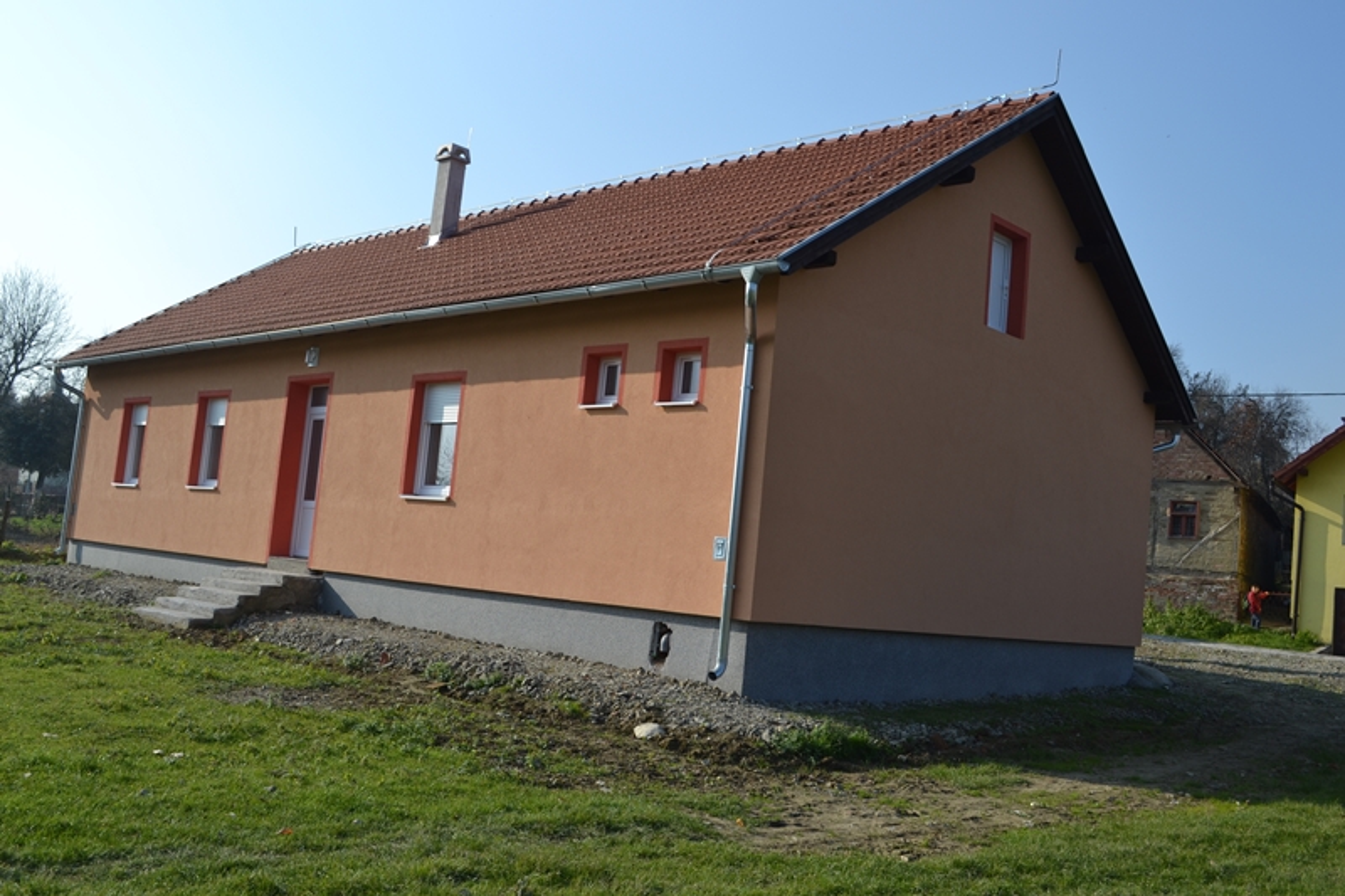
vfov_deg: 40.0
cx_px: 672
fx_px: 1233
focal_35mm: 33
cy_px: 448
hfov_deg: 57.2
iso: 100
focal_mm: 22
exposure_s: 1/250
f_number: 8
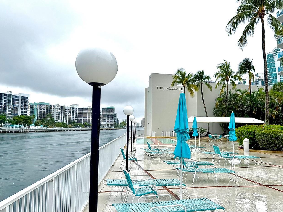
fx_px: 253
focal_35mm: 31
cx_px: 170
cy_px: 107
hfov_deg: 57.9
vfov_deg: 45.4
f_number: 1.78
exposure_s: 1/2169
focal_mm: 6.76
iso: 80
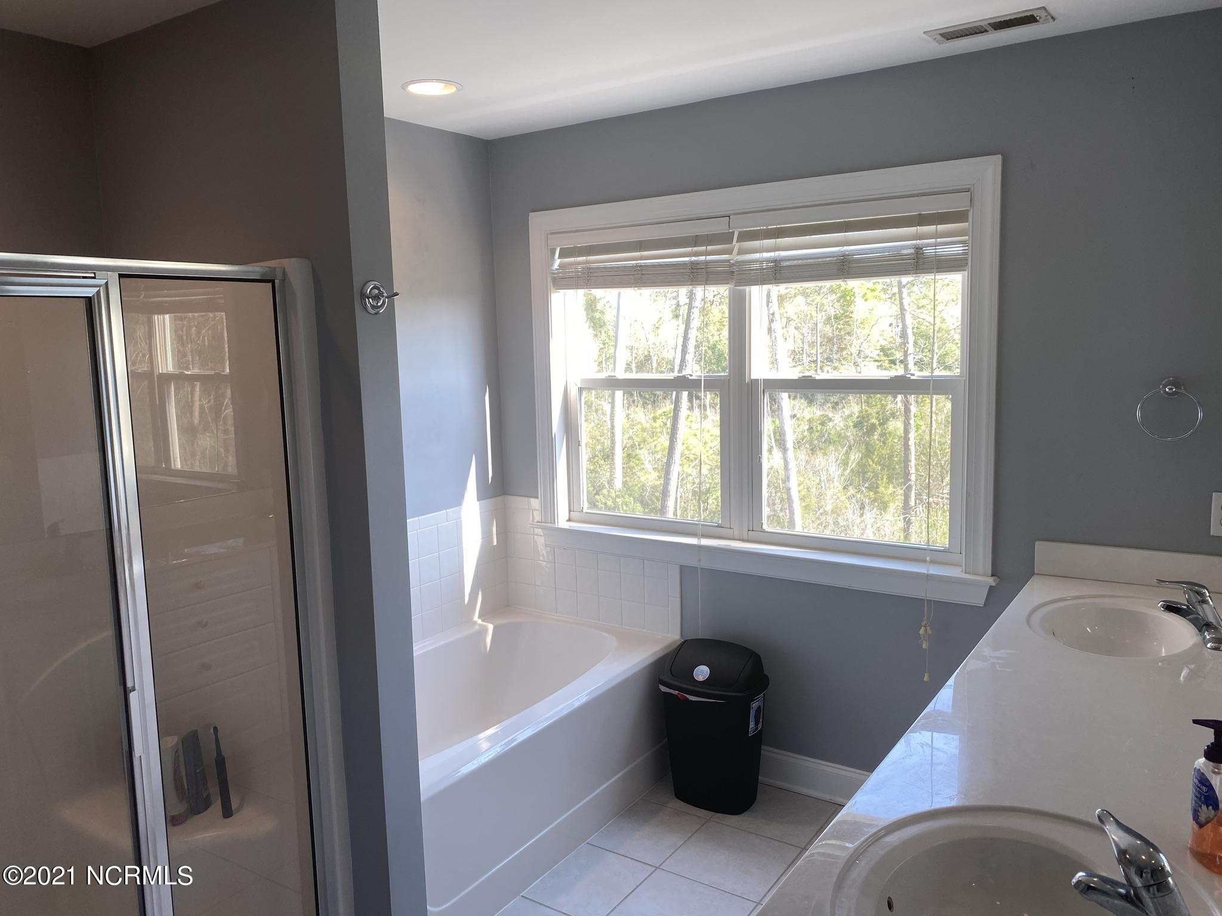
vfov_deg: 53.1
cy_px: 458
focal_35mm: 26
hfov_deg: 67.3
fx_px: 918
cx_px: 611
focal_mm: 4.25
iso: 32
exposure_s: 1/120
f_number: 1.8
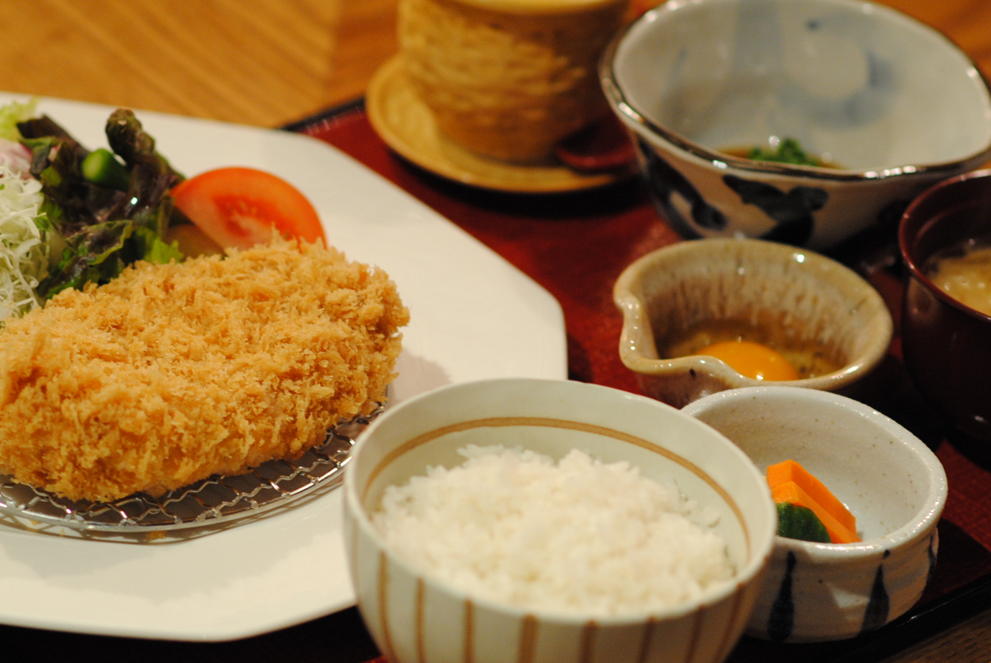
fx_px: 4482
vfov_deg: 8.5
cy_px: 367
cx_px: 456
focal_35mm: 163
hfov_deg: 12.6
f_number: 2.8
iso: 560
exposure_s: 1/60
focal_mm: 85
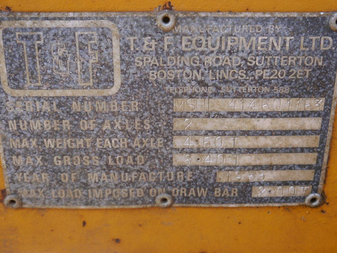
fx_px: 487
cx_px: 168
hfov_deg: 38.2
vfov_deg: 29.1
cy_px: 126
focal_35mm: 50
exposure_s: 1/100
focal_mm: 25
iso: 160
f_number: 5
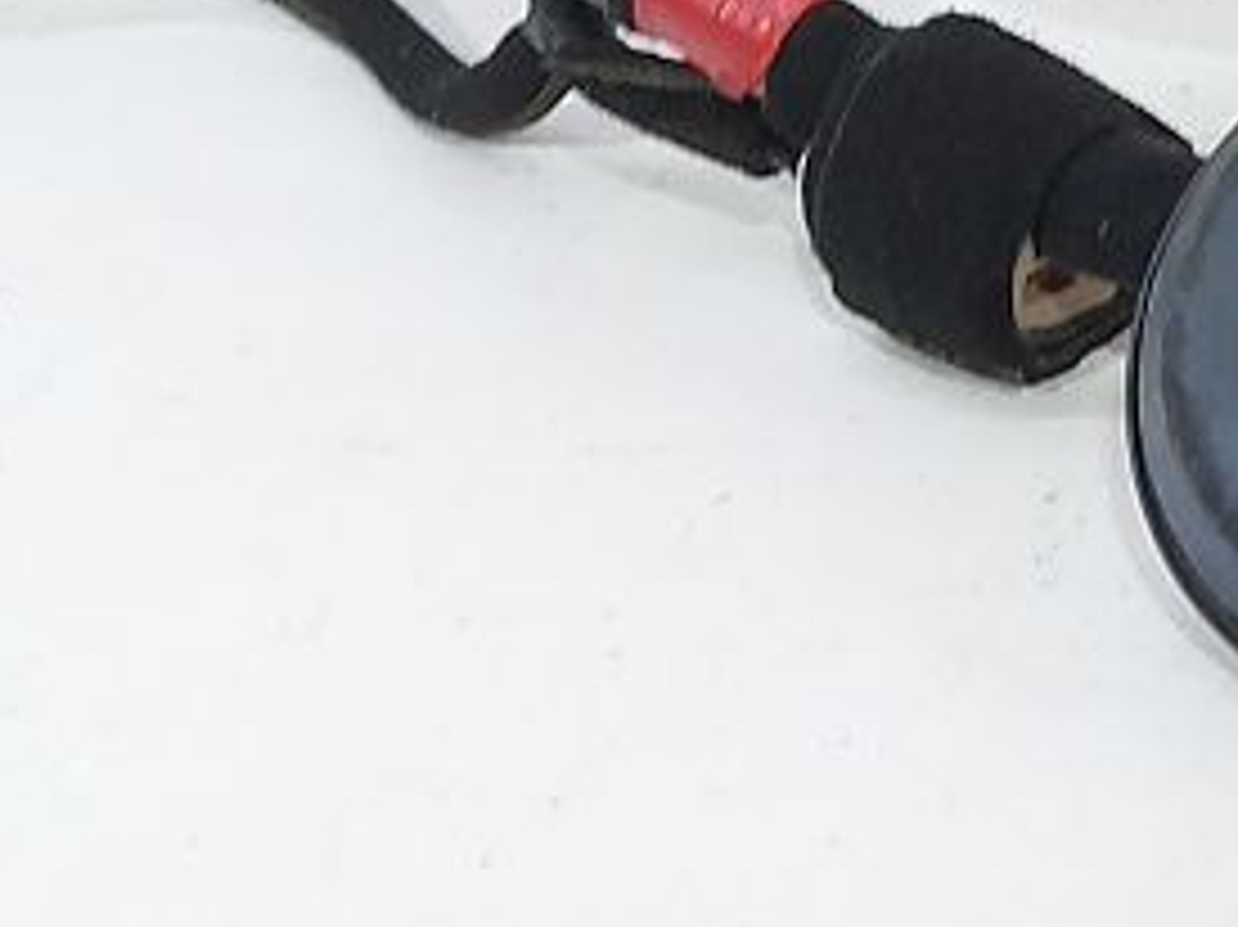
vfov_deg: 12.0
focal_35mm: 121
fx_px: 4326
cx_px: 2132
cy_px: -212
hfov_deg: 14.6
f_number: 1.8
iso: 80
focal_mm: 5.23
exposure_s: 1/50
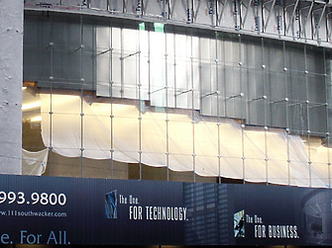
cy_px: 77
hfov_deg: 20.4
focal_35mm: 94
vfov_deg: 15.7
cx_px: 32
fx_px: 901
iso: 80
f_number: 3
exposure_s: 1/45
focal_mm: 7.25
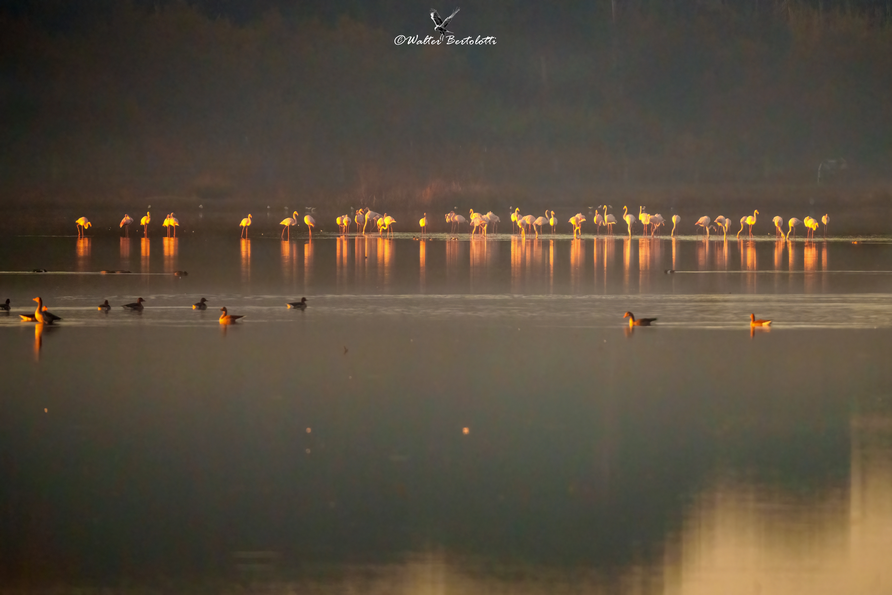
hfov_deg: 3.4
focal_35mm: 600
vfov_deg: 2.3
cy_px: 298
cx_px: 446
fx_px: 14866
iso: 3200
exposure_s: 1/2000
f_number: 6.3
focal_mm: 600
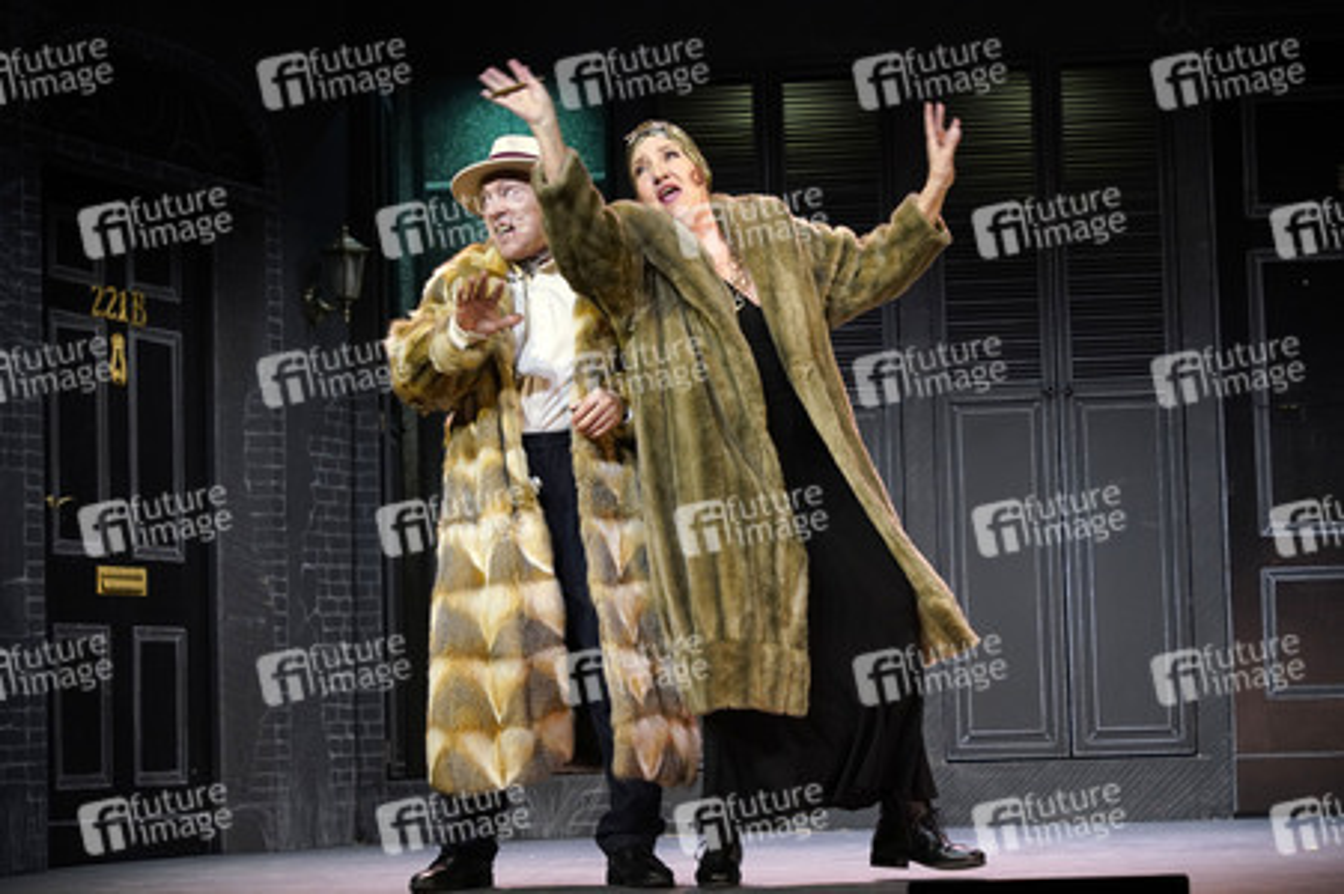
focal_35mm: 78
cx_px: 672
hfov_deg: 26.0
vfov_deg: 17.5
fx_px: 2910
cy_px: 447
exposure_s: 1/250
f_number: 4.5
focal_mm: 78
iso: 2500
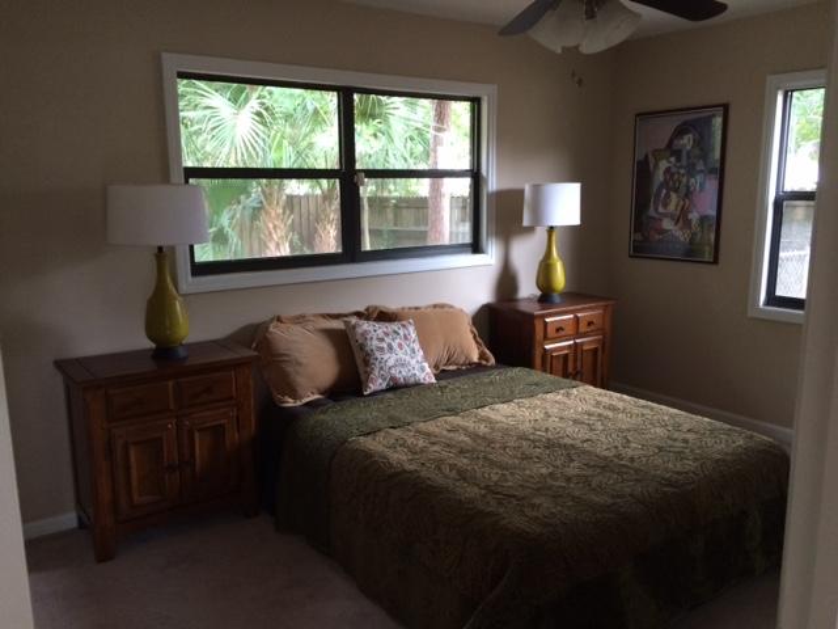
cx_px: 419
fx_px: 702
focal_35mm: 29
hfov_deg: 61.7
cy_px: 314
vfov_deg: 48.2
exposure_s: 1/30
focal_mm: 4.15
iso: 160
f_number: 2.2
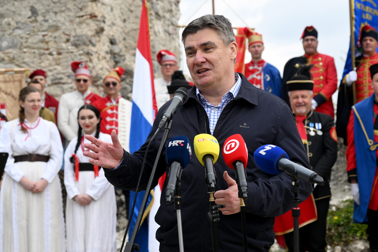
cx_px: 189
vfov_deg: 24.2
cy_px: 126
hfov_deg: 35.6
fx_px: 588
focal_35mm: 56
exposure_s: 1/1600
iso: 400
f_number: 4
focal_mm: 56
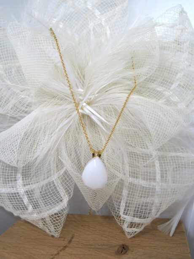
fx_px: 261
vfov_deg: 52.6
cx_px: 97
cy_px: 130
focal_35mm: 35
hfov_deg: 40.7
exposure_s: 1/100
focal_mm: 7.4
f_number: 2.8
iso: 100
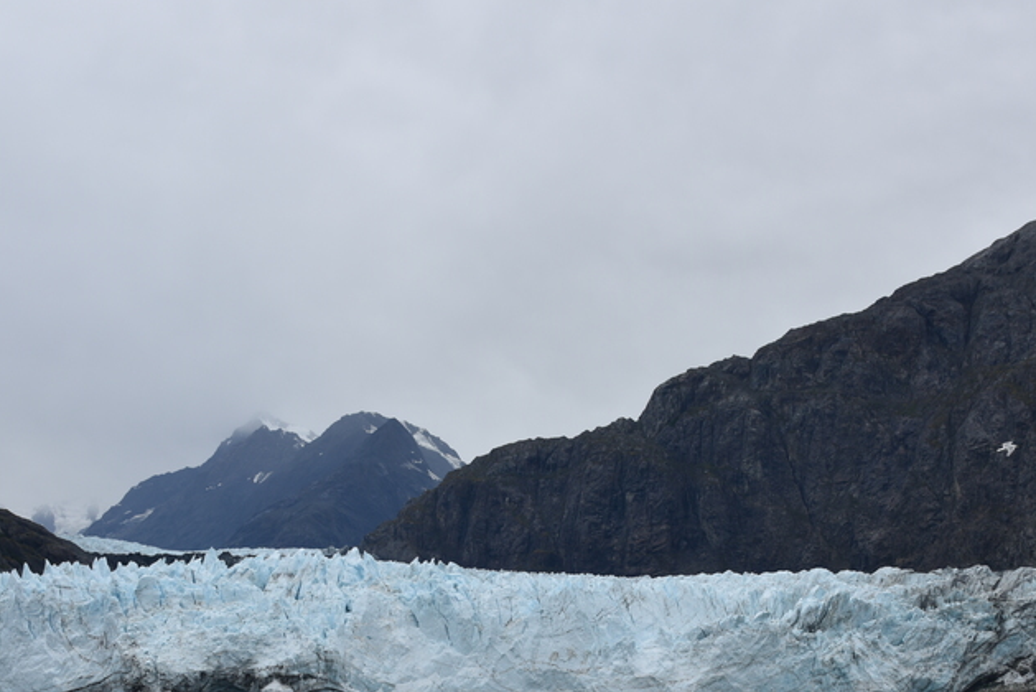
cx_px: 598
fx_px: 1641
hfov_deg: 35.0
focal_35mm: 57
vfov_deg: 23.2
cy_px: 613
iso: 100
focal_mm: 28
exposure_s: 1/200
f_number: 7.1
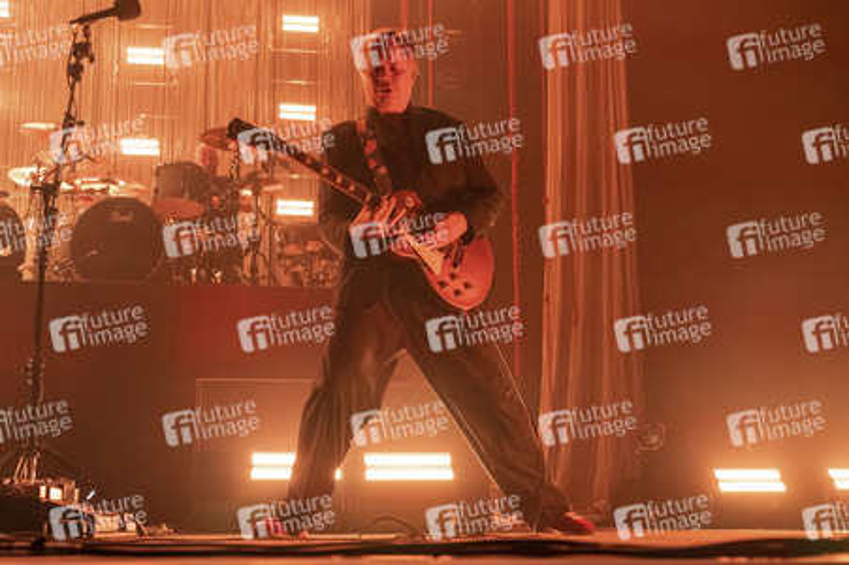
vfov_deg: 29.2
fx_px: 1084
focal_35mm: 46
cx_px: 424
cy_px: 282
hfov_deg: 42.8
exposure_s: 1/320
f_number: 4
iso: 2500
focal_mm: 46
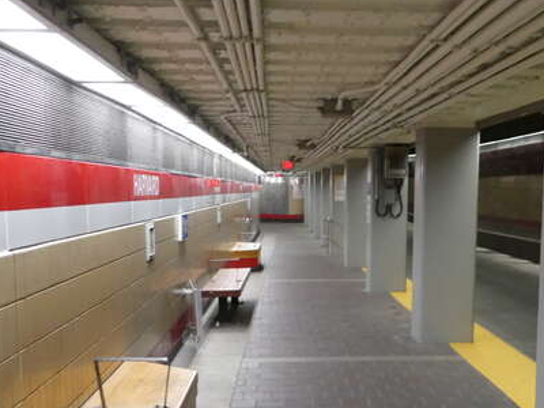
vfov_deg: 29.9
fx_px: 754
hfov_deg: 39.4
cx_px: 340
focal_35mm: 48
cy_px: 294
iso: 320
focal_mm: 4.3
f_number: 3.3
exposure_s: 1/60
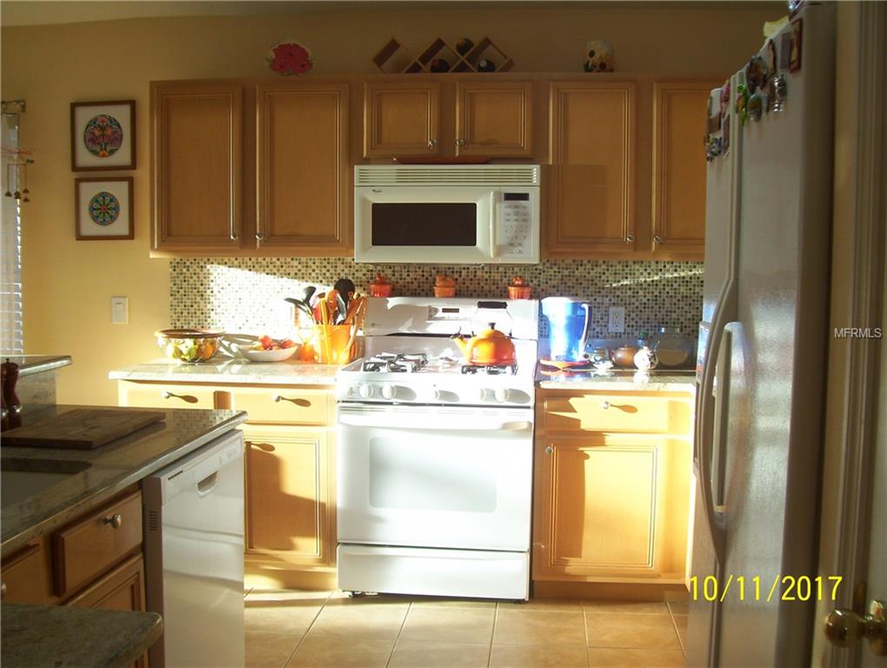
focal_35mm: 36
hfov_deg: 51.3
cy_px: 334
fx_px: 924
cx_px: 444
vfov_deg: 39.7
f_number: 2.7
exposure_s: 1/25
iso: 80
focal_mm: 6
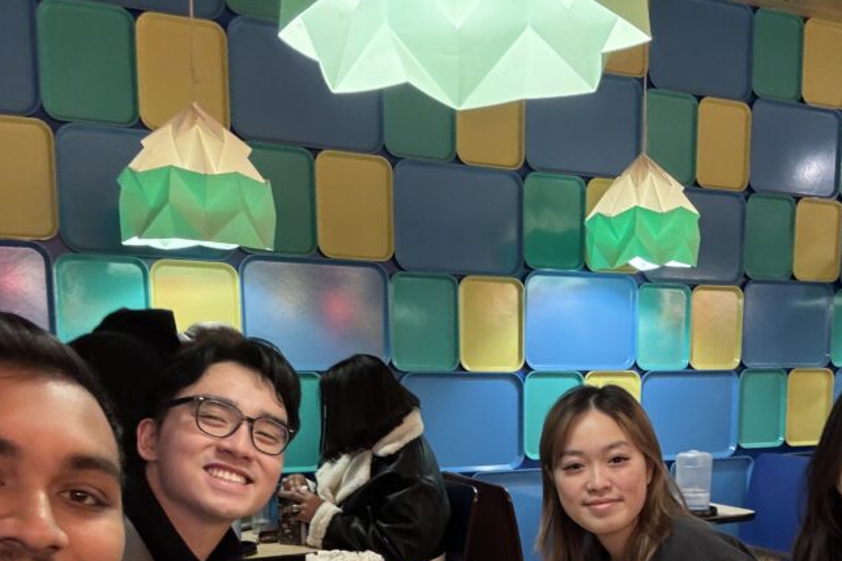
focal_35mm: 38
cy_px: 494
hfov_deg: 50.2
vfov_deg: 33.4
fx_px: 889
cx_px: 523
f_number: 1.9
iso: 320
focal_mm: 2.69
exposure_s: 1/30
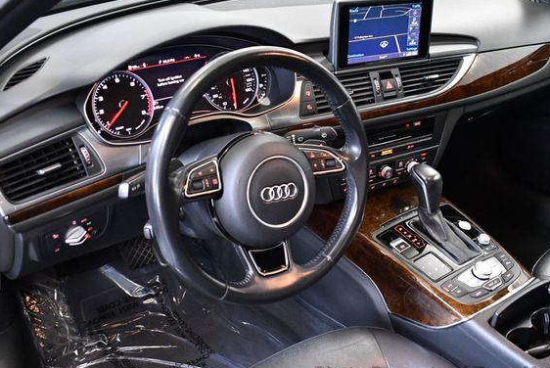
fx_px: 627
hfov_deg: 47.3
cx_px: 303
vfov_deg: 32.7
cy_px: 184
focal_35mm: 41
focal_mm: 18
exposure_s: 1/100
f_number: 3.5
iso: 3200
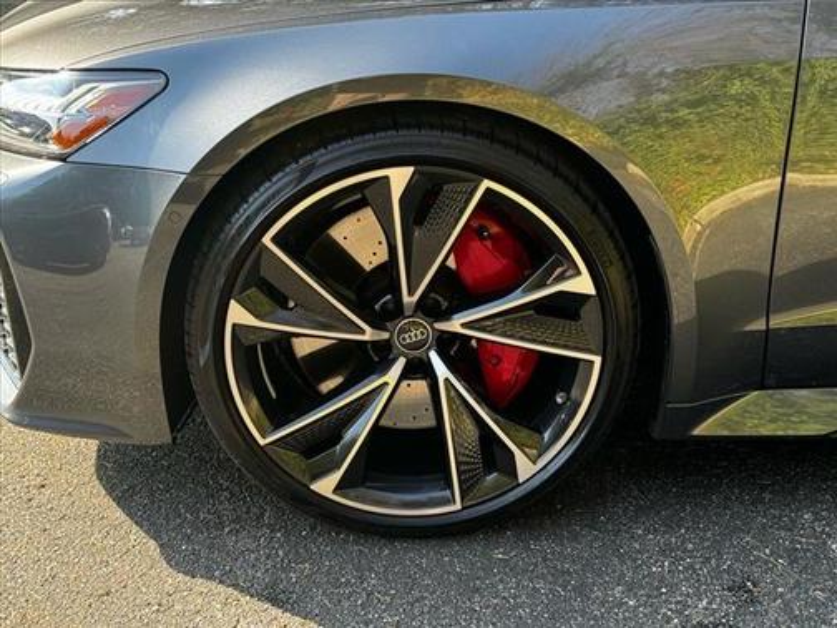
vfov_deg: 30.3
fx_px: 1161
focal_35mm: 48
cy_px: 314
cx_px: 418
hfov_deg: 39.7
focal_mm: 6.76
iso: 64
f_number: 1.78
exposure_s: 1/242
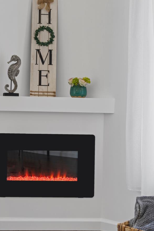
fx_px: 423
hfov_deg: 20.5
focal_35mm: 66
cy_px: 103
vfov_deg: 30.5
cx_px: 46
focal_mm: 39
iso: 125
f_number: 7.1
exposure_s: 1/2.5
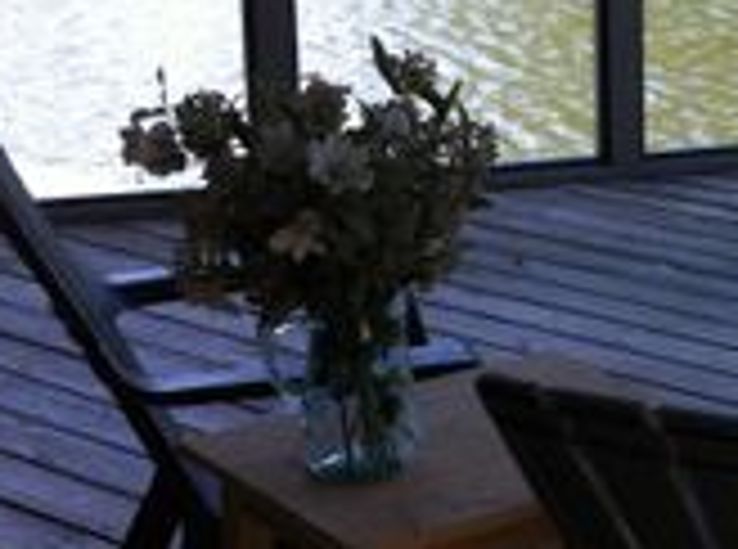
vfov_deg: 13.7
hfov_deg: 17.2
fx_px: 2275
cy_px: 97
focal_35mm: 107
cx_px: 999
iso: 80
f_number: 2.8
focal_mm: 3.85
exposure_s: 1/120
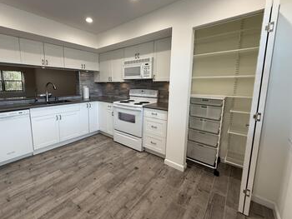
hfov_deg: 93.9
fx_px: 135
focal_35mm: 16
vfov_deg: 78.1
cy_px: 102
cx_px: 127
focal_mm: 2.22
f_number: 2.2
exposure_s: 1/120
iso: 160
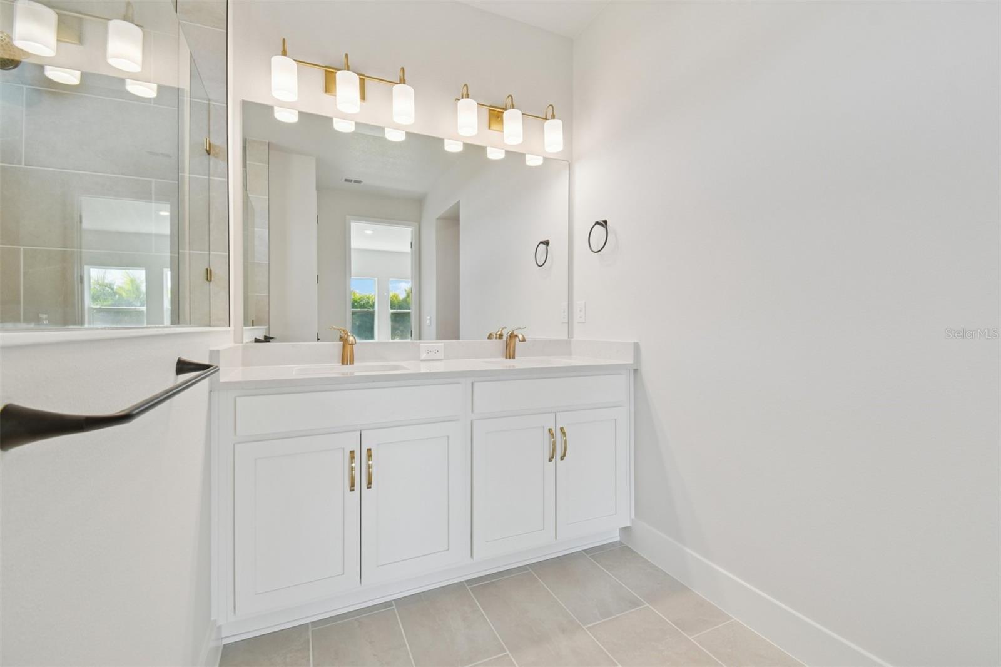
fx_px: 417
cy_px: 334
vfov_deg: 77.3
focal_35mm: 15
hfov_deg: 100.4
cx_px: 500
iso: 100
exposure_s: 1/15
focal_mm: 10
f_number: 7.1
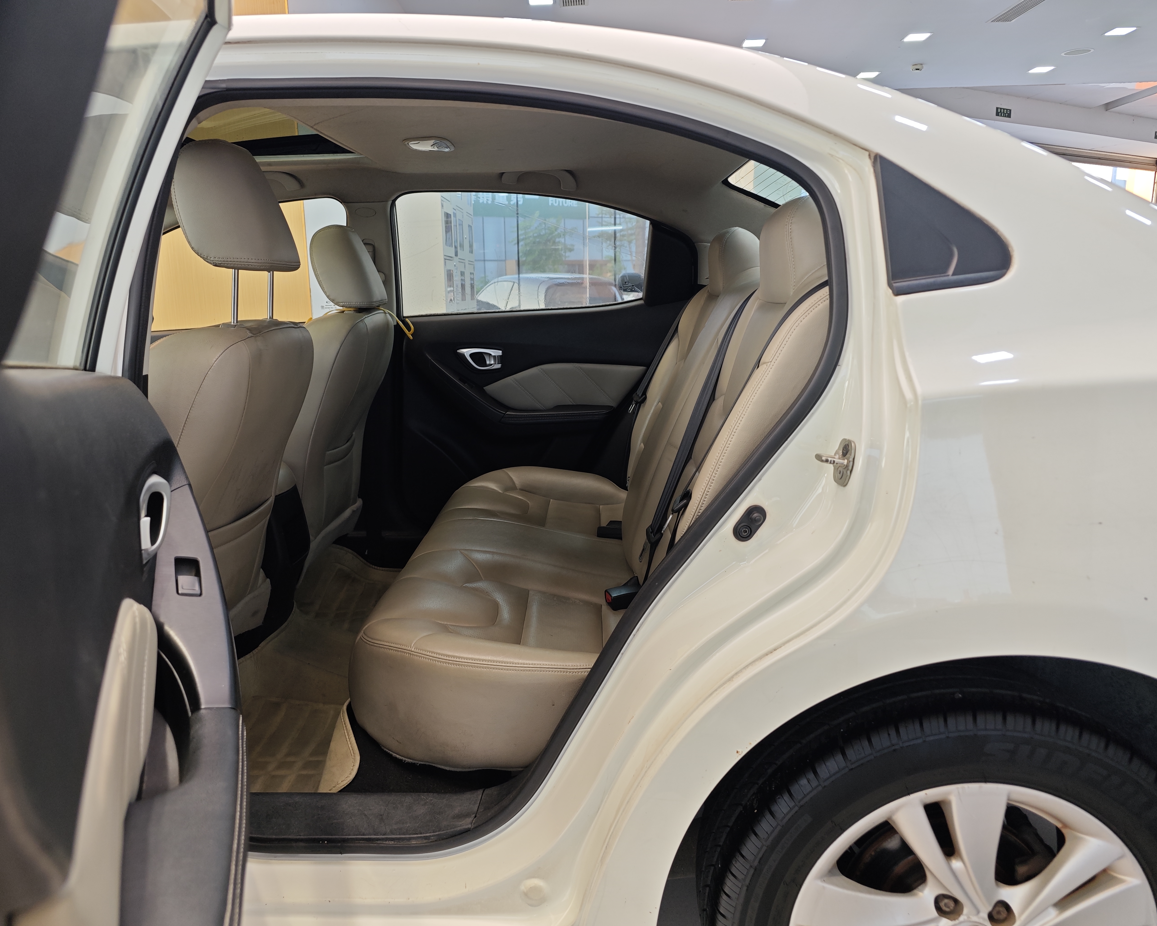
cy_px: 463
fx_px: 822
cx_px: 558
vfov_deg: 58.8
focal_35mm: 24
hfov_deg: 70.3
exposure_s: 1/79.3
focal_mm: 8.7
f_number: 1.9
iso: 100
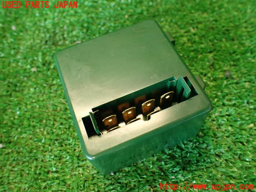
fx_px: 222
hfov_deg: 60.0
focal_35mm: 30
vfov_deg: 46.8
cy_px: 96
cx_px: 128
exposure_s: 1/30
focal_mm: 5.4
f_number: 2.3
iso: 250
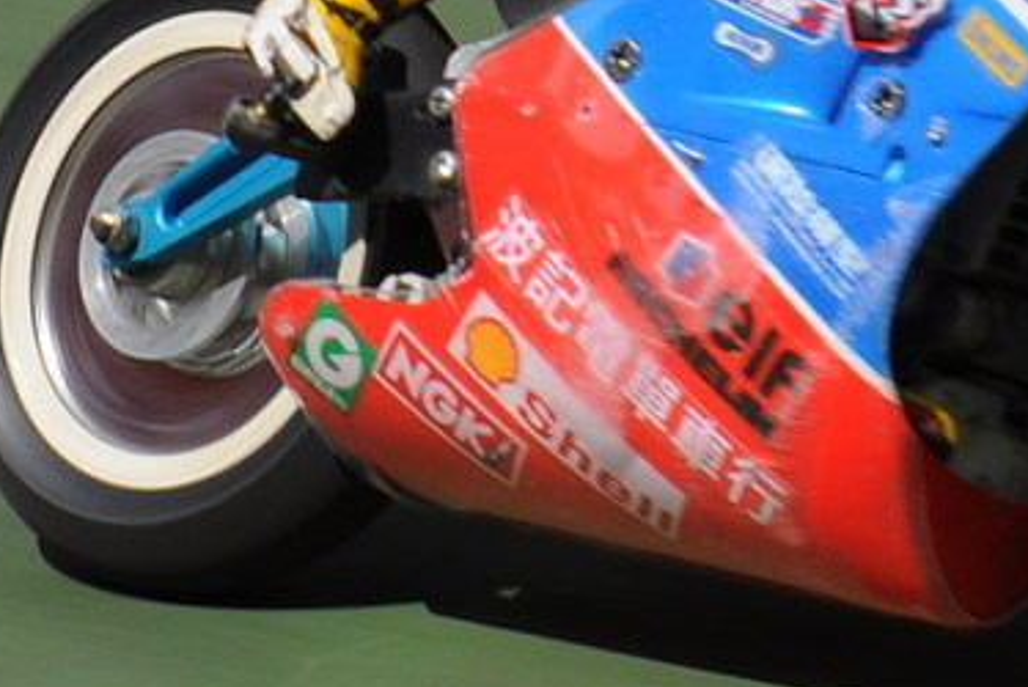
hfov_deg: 3.5
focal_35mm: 594
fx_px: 16985
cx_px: 837
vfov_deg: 2.3
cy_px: -33
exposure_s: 1/200
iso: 200
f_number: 18
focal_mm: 145
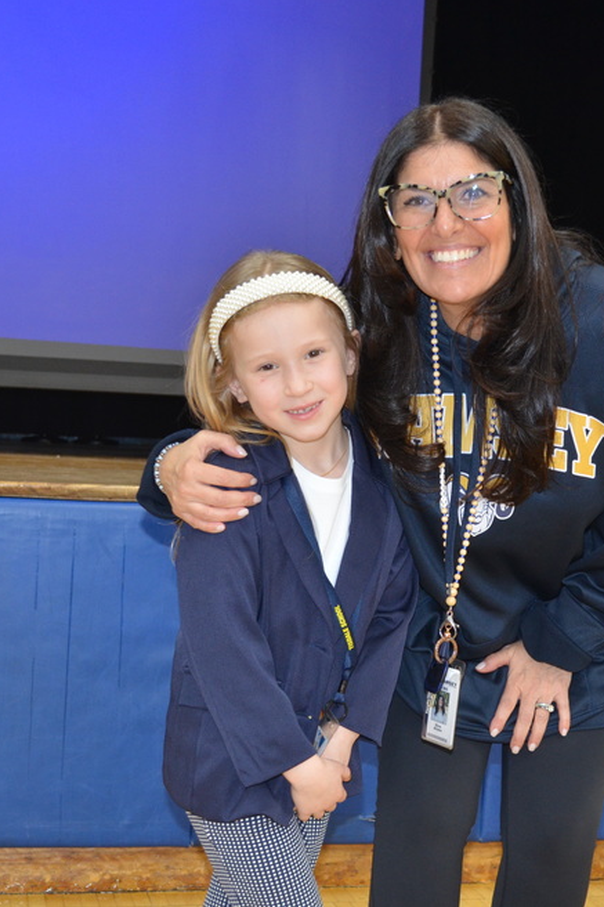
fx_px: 1838
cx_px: 431
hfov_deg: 18.6
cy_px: 452
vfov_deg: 27.7
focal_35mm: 73
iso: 800
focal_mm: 32
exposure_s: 1/60
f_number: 4.8
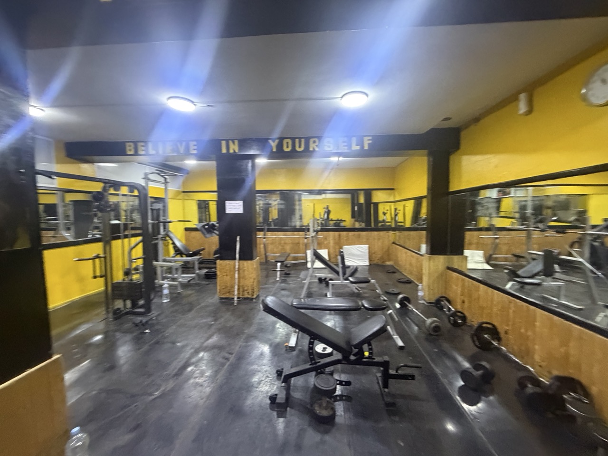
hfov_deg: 102.1
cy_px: 228
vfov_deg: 85.7
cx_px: 304
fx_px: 246
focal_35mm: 14
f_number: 2.2
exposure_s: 1/50
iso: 640
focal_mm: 2.22
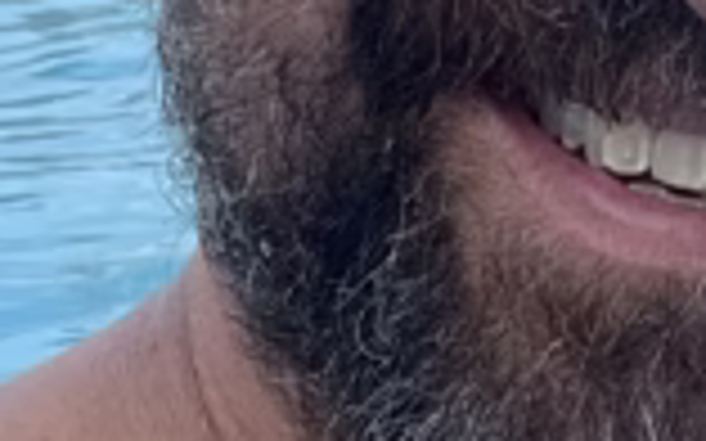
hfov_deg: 12.2
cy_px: -112
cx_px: 1205
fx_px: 3058
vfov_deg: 8.1
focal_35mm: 159
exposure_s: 1/121
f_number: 2.2
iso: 25
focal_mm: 2.71
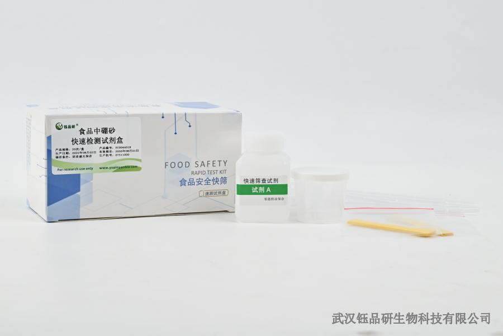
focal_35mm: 75
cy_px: 168
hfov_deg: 27.0
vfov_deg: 18.2
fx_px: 1048
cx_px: 252
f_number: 11
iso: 640
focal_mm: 50
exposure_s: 1/160
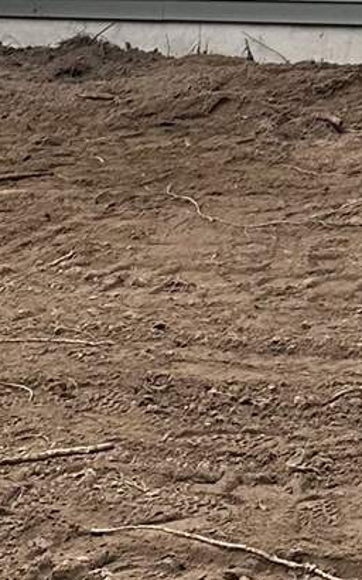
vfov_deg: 13.4
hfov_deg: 8.6
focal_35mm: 143
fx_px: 2259
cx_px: 765
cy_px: -409
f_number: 1.78
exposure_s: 1/1019
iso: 80
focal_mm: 6.86
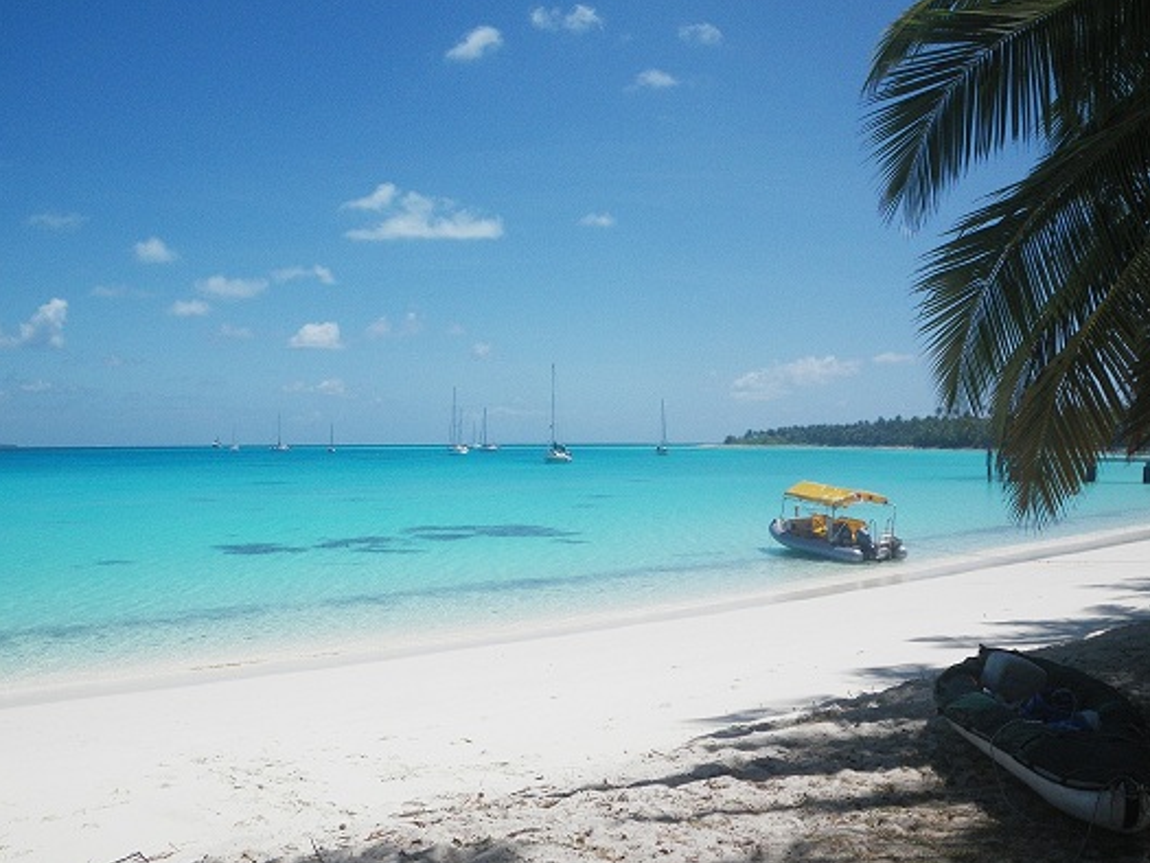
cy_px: 473
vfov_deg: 44.1
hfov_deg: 56.8
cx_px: 550
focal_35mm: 32
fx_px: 1063
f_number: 4.2
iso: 125
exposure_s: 1/1250
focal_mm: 5
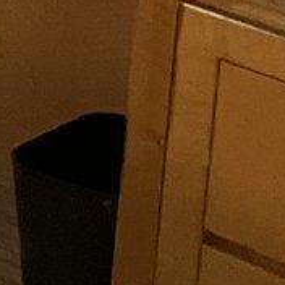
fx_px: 2012
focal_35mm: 216
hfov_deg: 6.8
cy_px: -371
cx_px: -745
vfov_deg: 7.6
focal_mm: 3.99
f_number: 1.8
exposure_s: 1/33
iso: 320
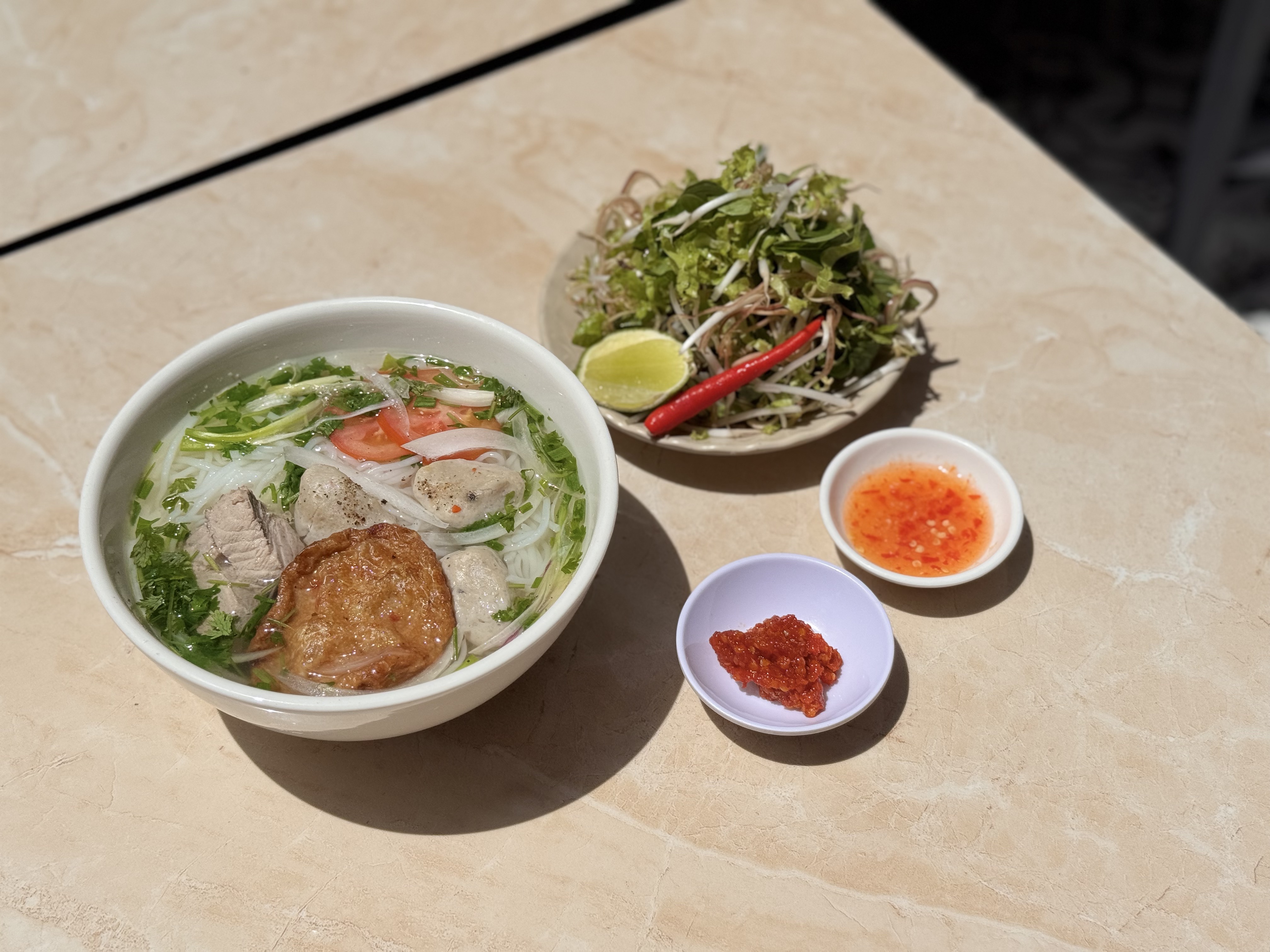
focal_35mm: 48
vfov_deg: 30.3
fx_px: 1761
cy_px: 476
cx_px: 635
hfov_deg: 39.7
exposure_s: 1/15385
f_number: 1.78
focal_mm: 6.76
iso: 64
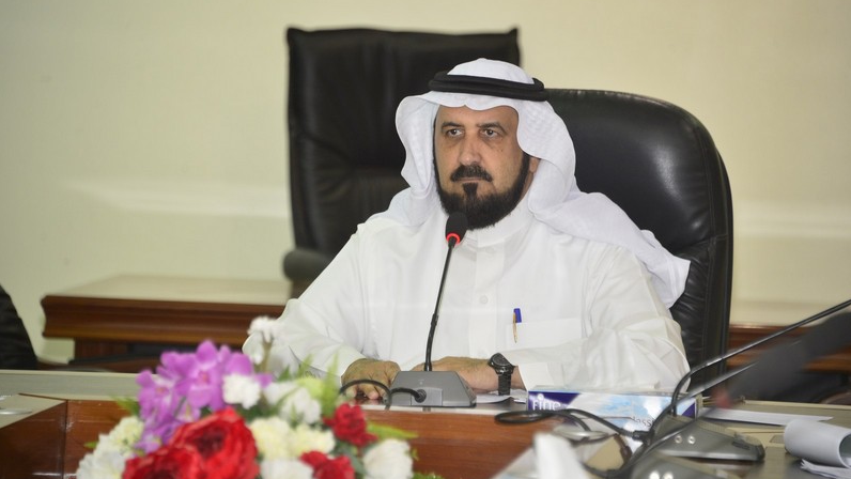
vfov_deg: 4.6
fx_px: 5935
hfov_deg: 8.2
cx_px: 426
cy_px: 228
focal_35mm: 263
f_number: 5.6
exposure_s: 1/100
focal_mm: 250
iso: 1600
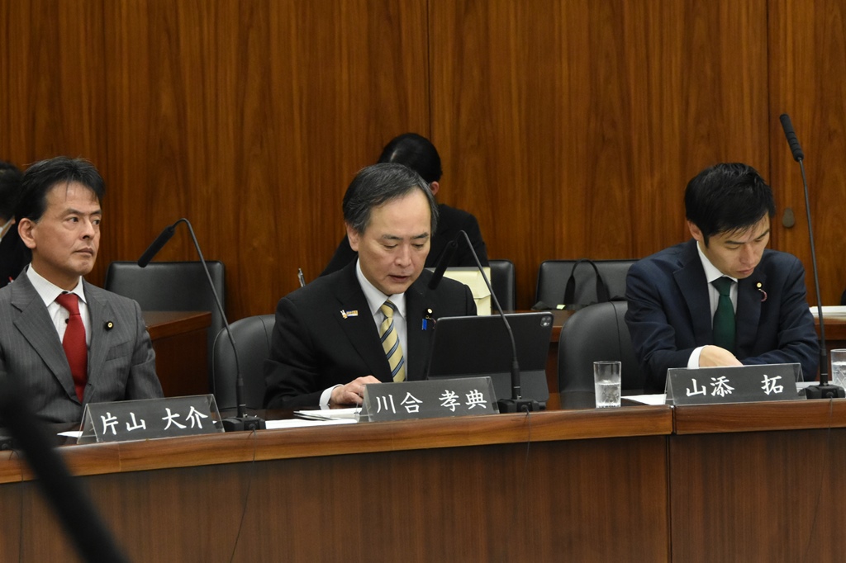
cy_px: 282
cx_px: 423
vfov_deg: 10.2
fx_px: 3171
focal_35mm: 135
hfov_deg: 15.2
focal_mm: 90
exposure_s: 1/160
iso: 2500
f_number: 6.3
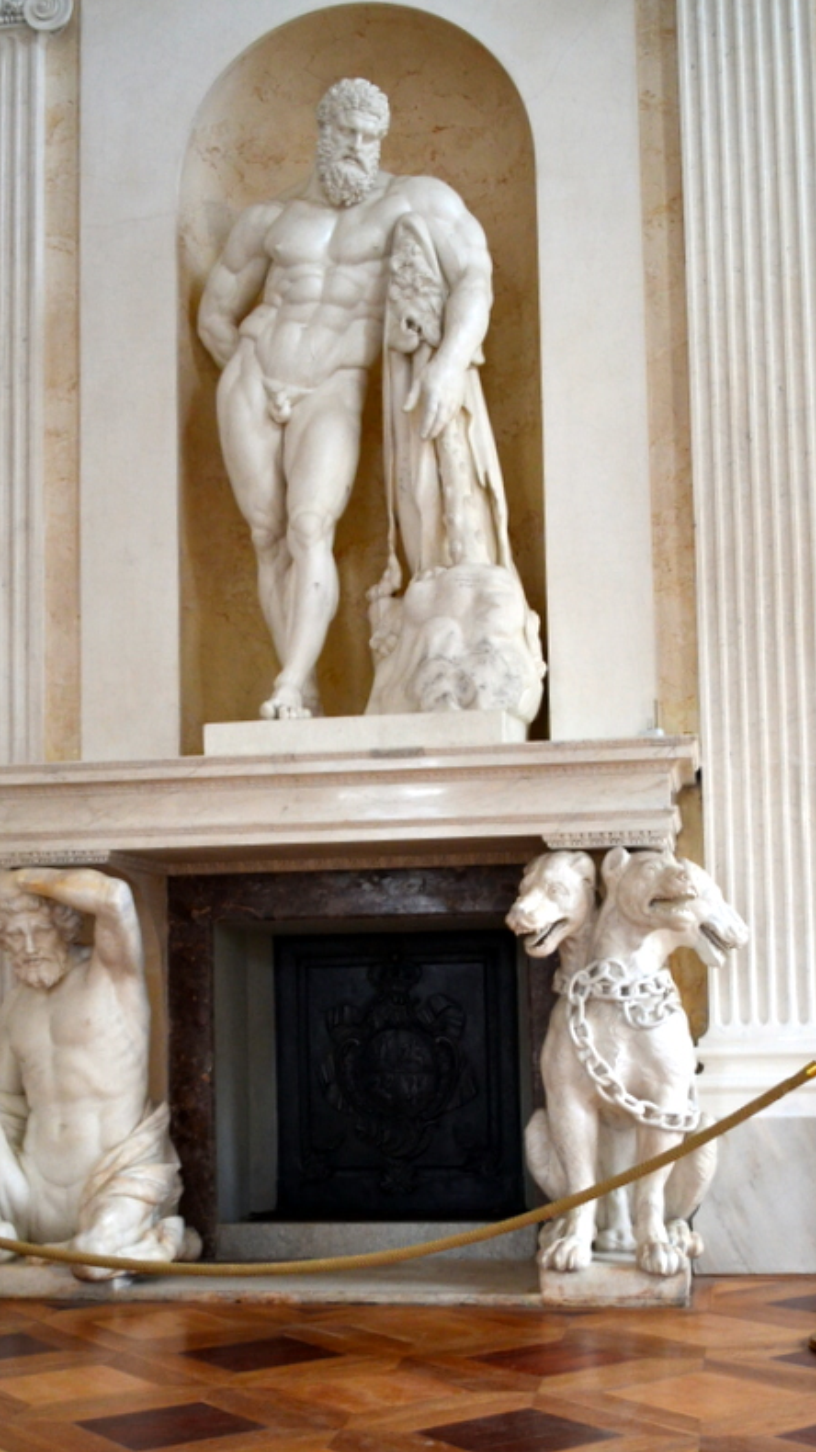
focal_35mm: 35
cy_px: 722
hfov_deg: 33.6
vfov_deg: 56.6
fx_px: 1347
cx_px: 347
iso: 800
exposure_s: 1/60
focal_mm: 22
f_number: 3.8
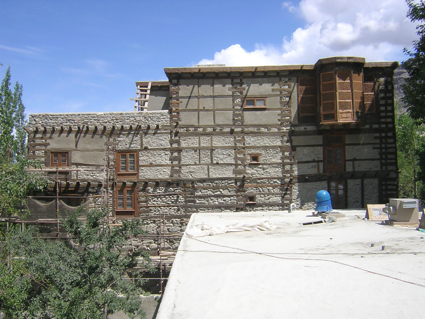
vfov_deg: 39.7
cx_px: 212
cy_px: 160
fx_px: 442
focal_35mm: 36
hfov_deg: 51.4
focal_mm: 4.7
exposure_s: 1/398
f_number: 5.2
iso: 100
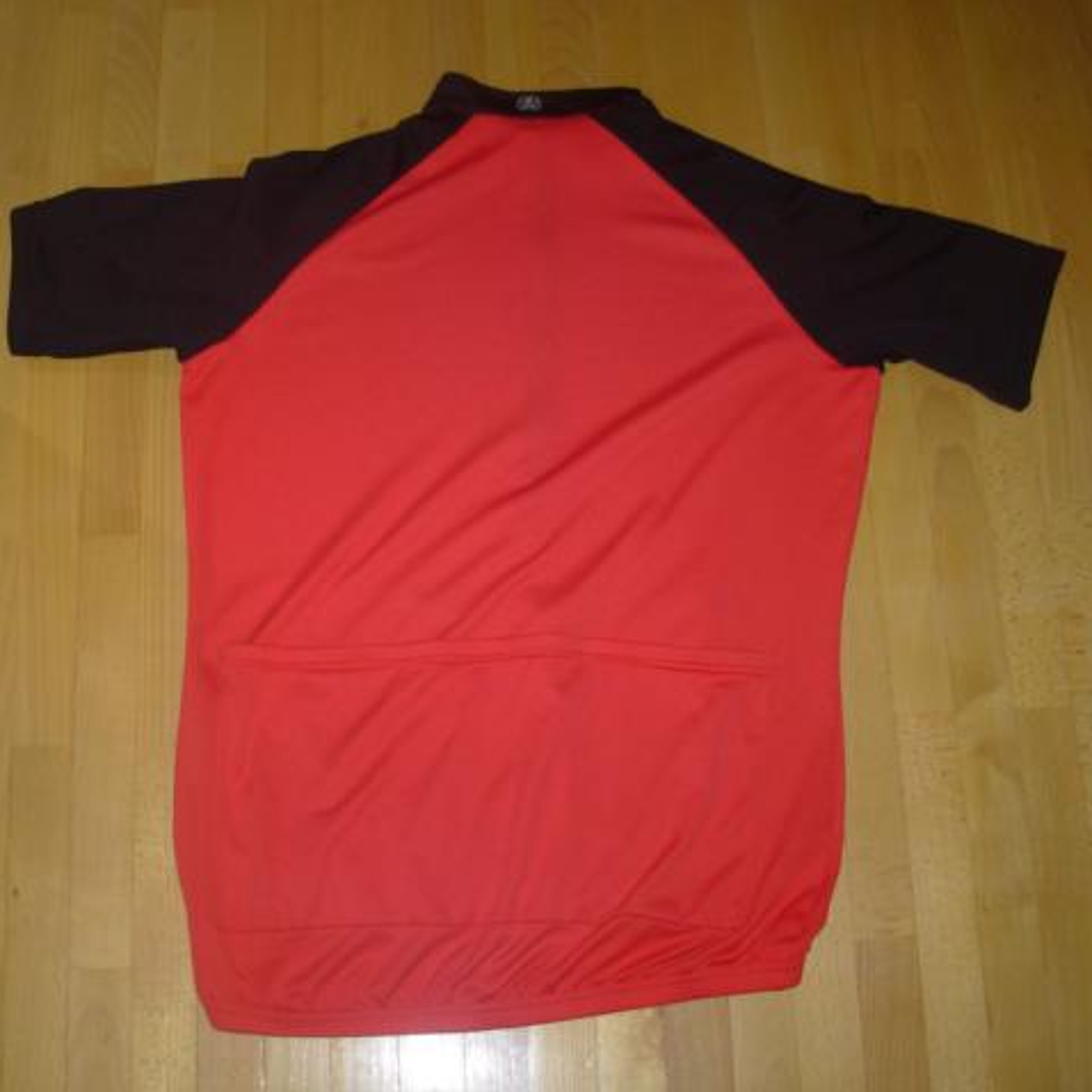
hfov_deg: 37.4
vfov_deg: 37.6
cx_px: 436
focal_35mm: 45
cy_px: 546
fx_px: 1606
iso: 50
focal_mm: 6.3
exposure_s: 1/32
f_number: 2.9
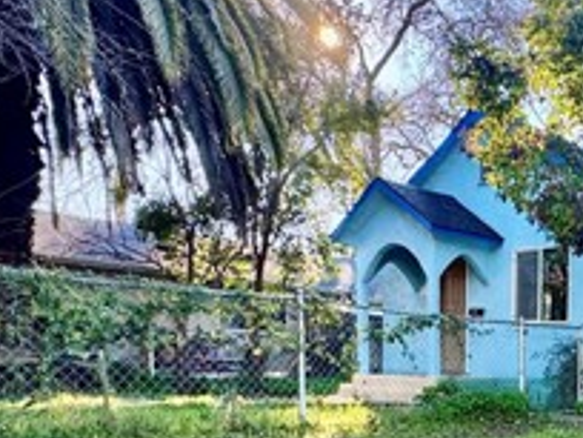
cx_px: 620
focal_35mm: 44
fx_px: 741
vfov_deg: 30.9
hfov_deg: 37.1
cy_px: 421
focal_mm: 2.22
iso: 40
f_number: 2.2
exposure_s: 1/164
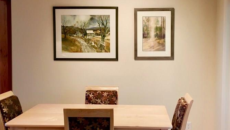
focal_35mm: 48
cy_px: 59
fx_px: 293
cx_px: 132
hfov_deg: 42.8
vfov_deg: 24.9
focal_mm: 4.15
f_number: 2.2
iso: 100
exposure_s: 1/30
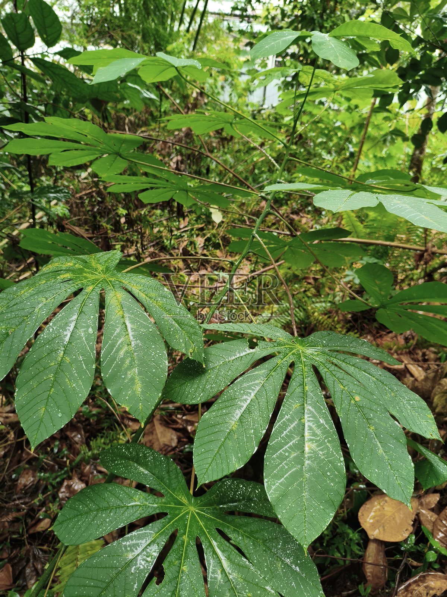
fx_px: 448
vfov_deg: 67.3
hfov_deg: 53.1
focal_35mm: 26
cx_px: 224
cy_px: 298
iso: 100
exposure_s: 1/99.8
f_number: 1.5
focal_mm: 4.94
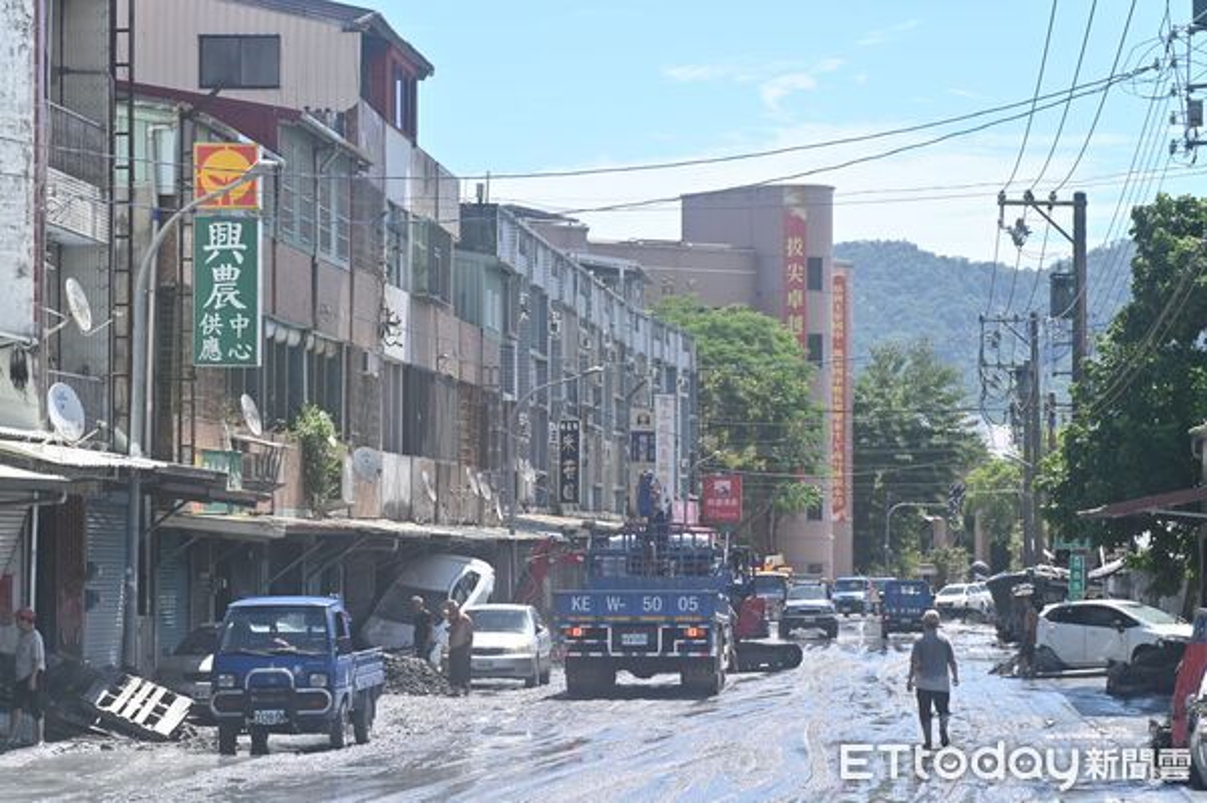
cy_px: 402
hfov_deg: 17.1
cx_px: 604
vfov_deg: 11.4
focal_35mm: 120
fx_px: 4020
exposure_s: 1/125
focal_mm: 120
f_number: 7.1
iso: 100
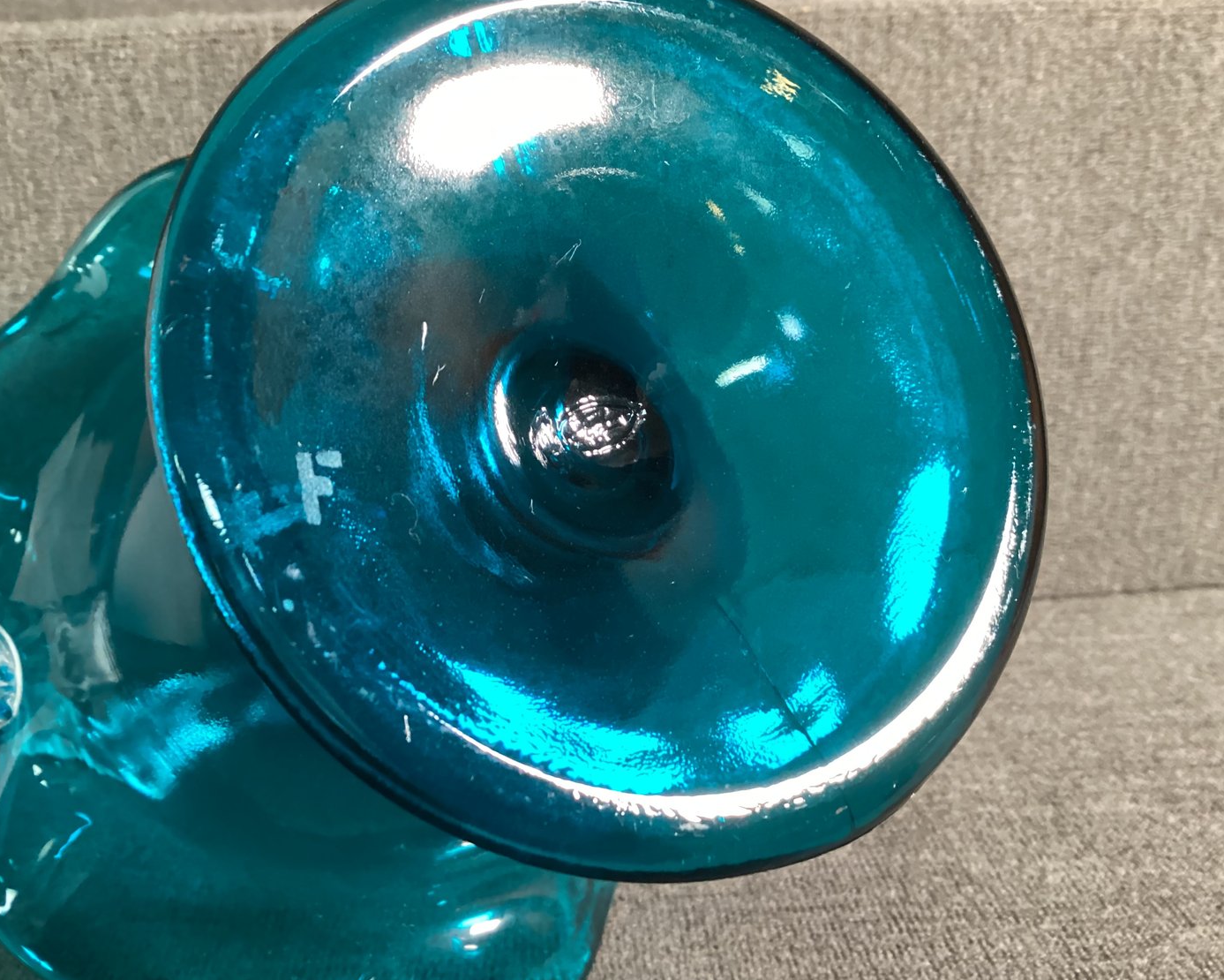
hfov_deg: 54.2
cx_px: 622
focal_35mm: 33
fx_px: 1196
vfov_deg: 44.6
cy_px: 485
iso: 640
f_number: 2.4
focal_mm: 3.3
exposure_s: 1/24
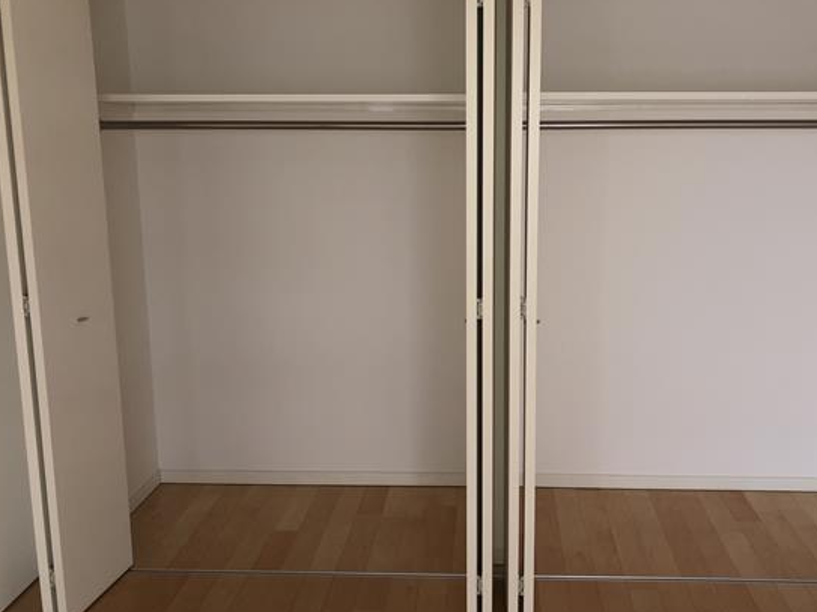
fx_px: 779
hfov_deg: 55.2
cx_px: 465
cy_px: 281
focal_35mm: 33
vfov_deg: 42.9
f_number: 1.8
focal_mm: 3.99
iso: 50
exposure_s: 1/17
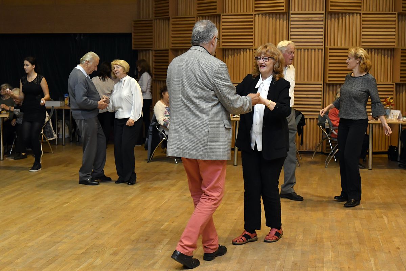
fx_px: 643
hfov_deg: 35.1
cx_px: 203
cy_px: 136
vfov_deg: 23.8
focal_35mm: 57
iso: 4000
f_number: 6.3
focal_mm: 38
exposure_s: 1/160
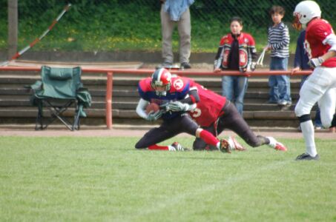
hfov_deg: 4.6
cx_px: 168
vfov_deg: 3.0
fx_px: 4191
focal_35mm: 450
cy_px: 111
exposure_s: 1/640
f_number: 5.6
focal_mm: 300
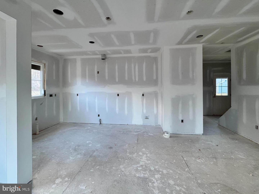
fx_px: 105
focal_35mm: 14
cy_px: 97
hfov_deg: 102.0
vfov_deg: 85.7
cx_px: 130
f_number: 2.2
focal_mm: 2.22
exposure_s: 1/99
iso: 320
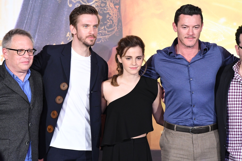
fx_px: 1966
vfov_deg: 4.7
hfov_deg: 7.0
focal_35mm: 292
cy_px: 80
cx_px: 121
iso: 2500
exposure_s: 1/160
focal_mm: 195
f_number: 4
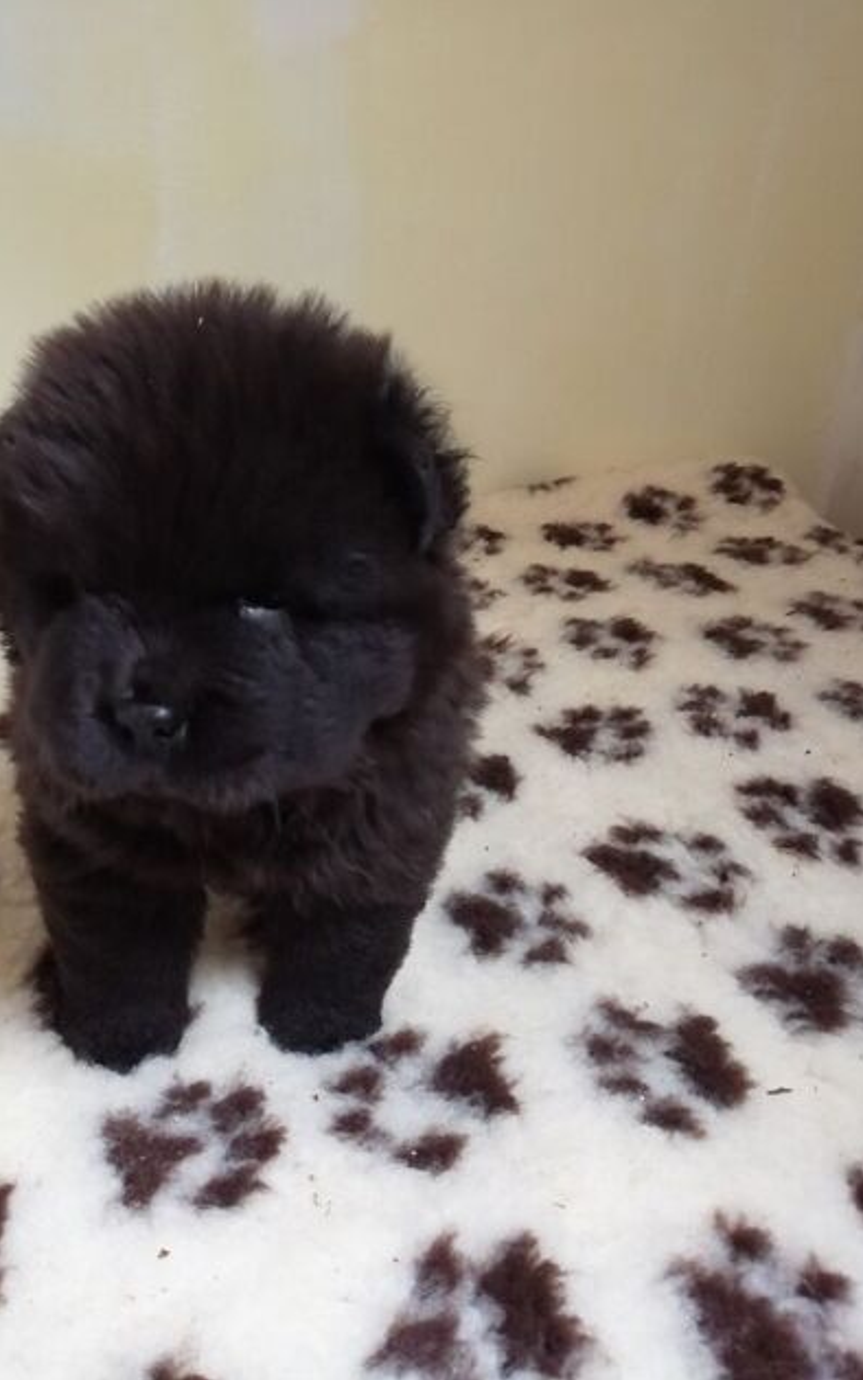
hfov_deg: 44.3
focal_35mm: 28
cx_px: 348
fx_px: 1053
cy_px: 683
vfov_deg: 66.5
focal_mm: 3.62
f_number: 1.8
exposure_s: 1/100
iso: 500
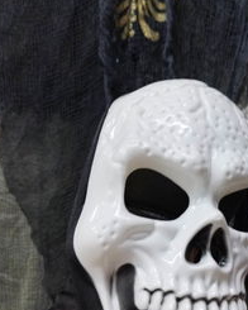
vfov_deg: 36.5
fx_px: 468
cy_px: 190
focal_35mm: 51
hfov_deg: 28.7
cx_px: 215
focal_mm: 5.89
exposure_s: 1/33.3
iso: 540
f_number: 1.89
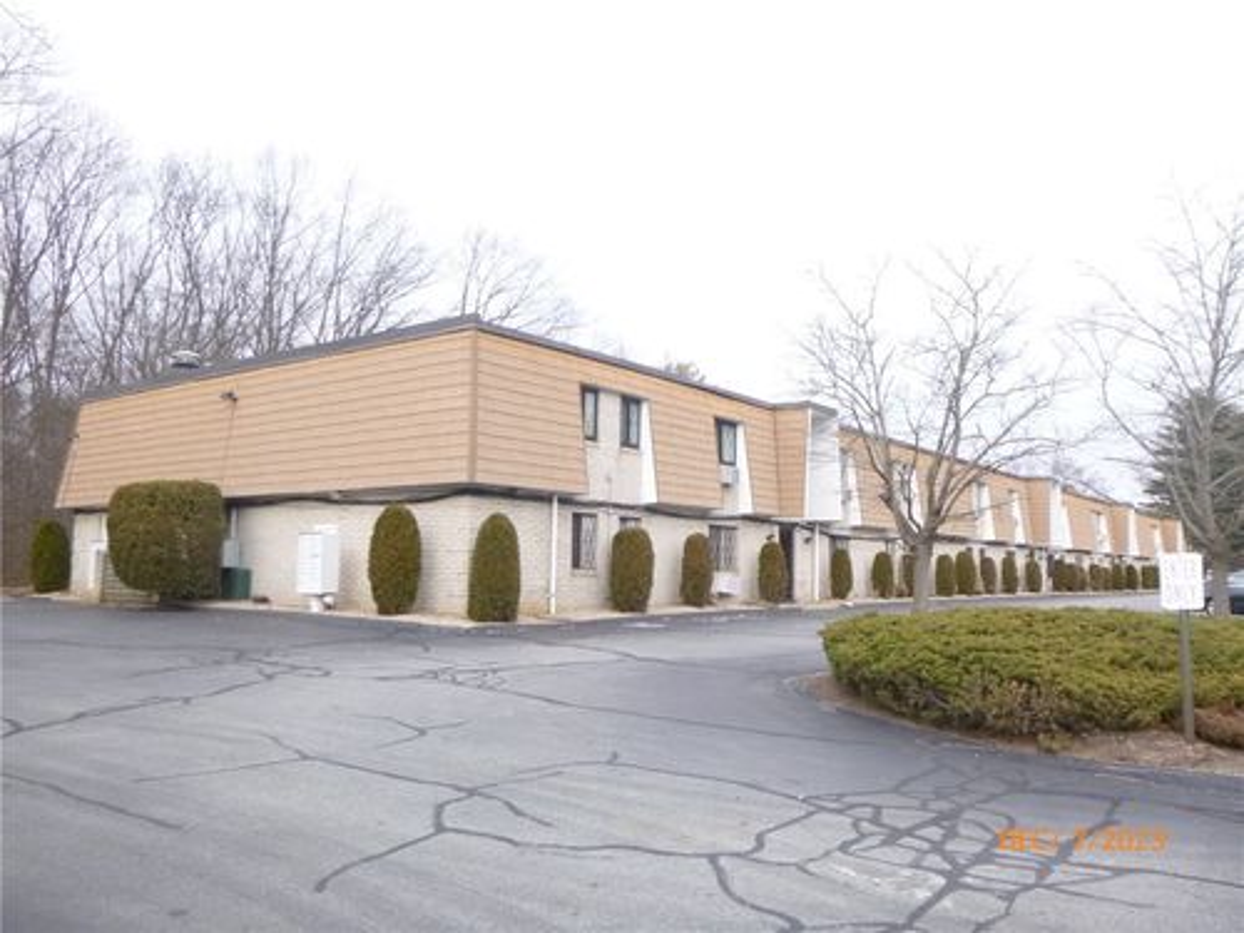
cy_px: 466
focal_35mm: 29
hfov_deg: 61.7
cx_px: 622
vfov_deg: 48.2
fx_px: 1042
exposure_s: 1/60
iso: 200
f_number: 4.1
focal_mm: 5.2
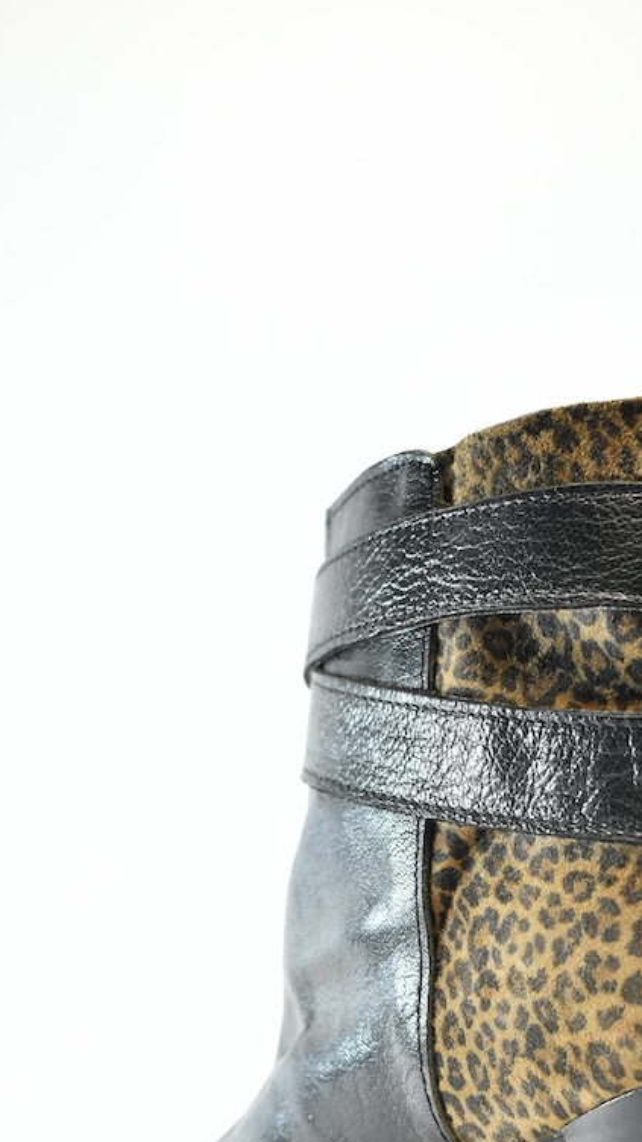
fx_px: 2024
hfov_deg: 17.9
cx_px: 470
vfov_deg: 30.5
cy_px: 955
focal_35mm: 67
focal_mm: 25
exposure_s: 1/500
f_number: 5.6
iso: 1600
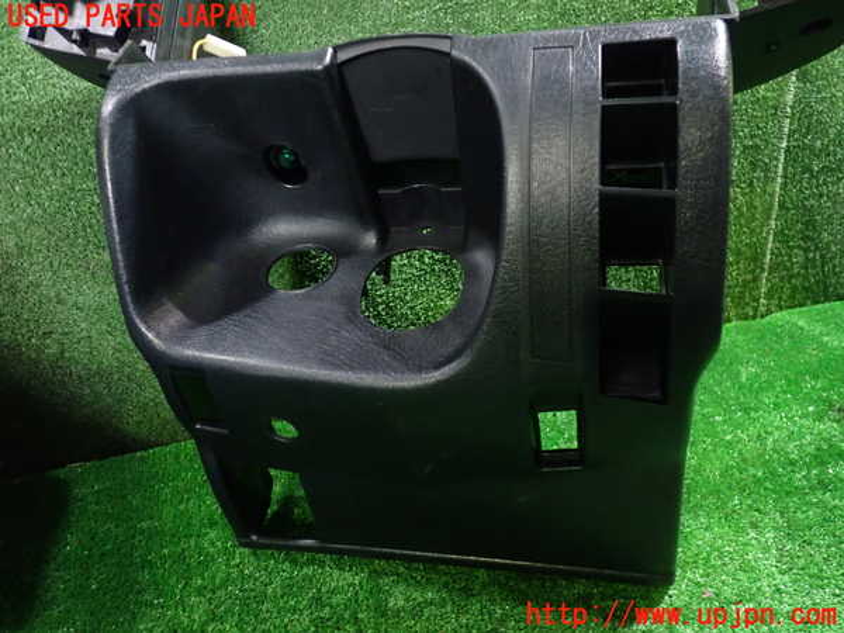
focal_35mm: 30
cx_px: 422
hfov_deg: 60.0
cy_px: 316
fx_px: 731
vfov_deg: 46.8
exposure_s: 1/30
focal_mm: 5.4
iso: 640
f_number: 2.3
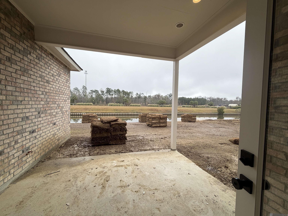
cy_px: 108
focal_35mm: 14
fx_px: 116
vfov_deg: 85.7
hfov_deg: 102.1
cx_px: 144
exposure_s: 1/664
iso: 40
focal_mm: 2.22
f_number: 2.2
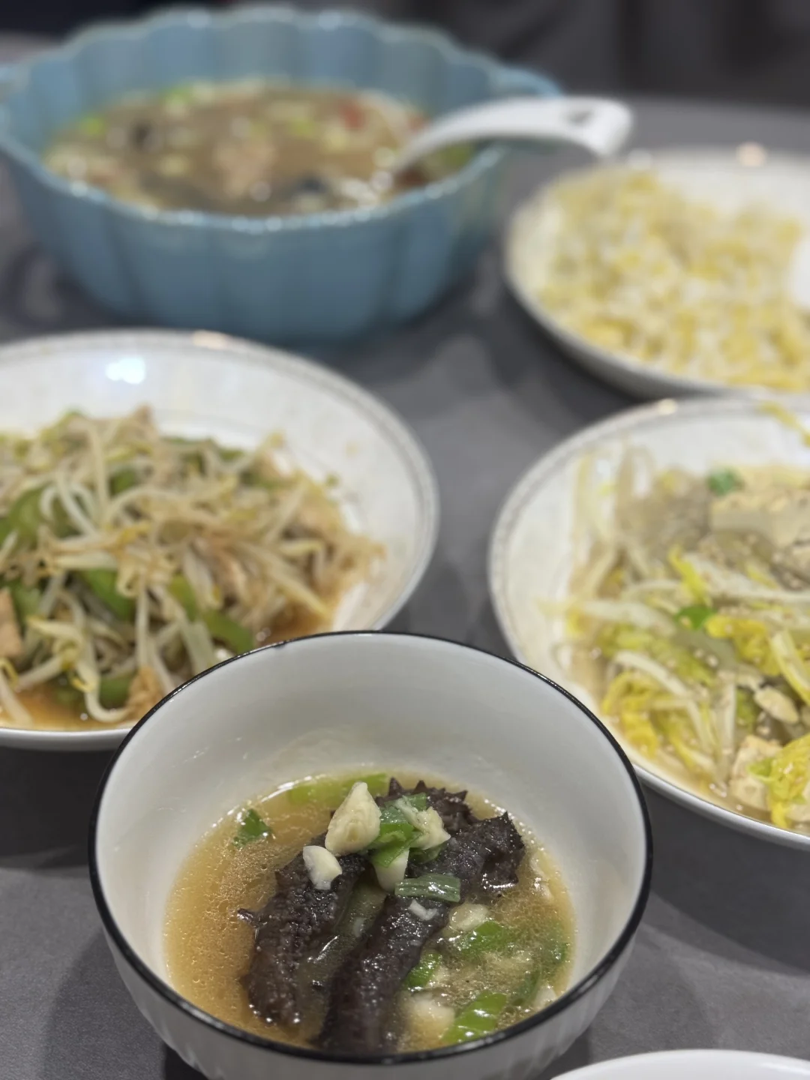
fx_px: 1498
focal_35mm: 48
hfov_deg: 30.3
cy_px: 540
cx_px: 405
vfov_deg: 39.7
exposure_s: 1/60
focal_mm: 6.76
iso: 160
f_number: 1.78
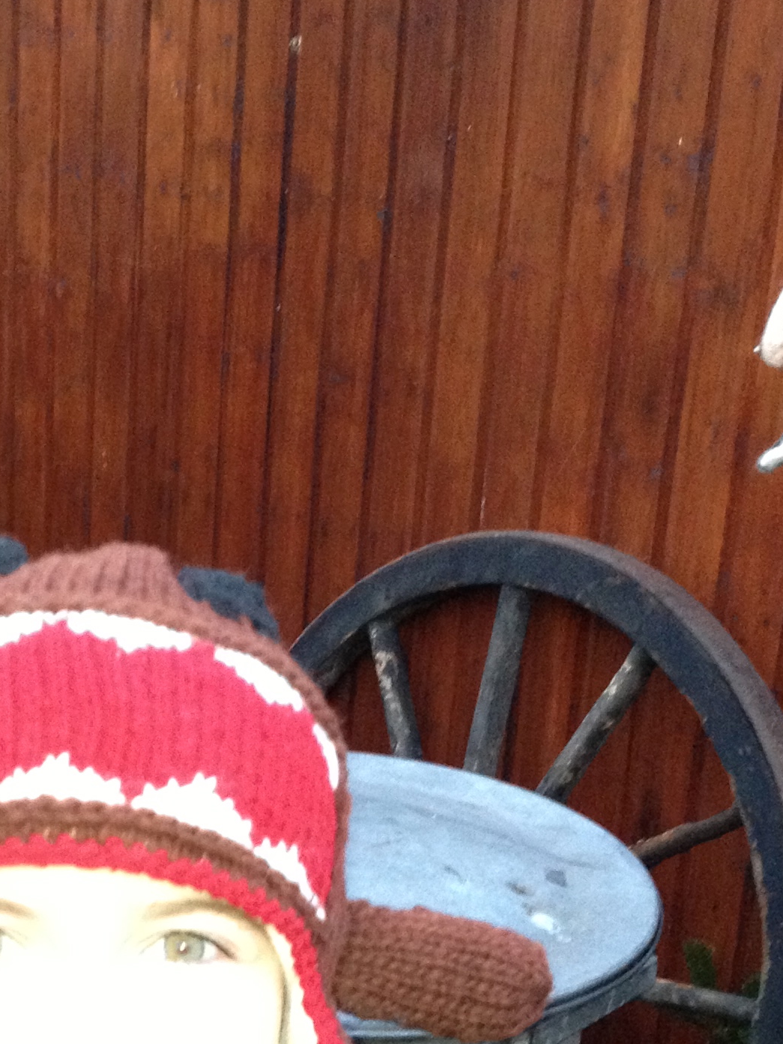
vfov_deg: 23.2
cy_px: 932
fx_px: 2473
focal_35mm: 82
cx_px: 37
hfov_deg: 17.6
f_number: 2.4
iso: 320
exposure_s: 1/20
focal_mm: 4.28
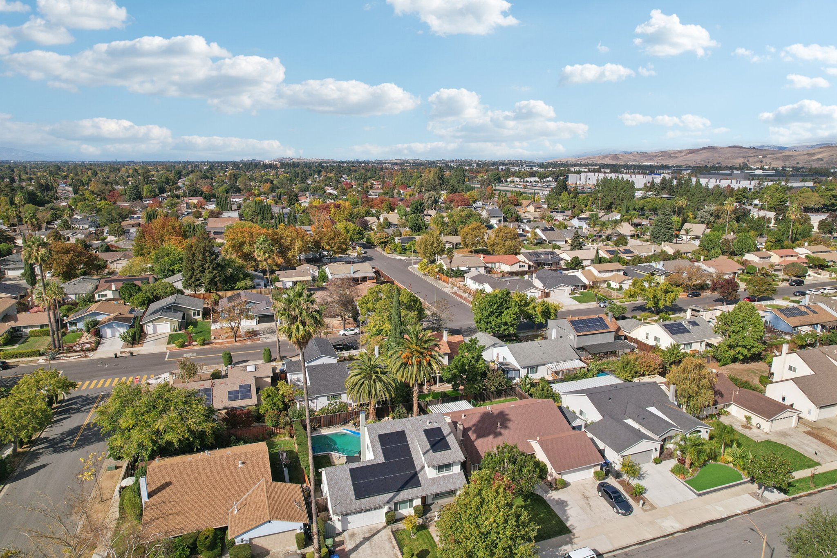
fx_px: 511
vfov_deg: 57.2
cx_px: 418
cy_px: 279
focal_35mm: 22
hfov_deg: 78.6
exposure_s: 1/320
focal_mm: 8.4
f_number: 2.8
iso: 120
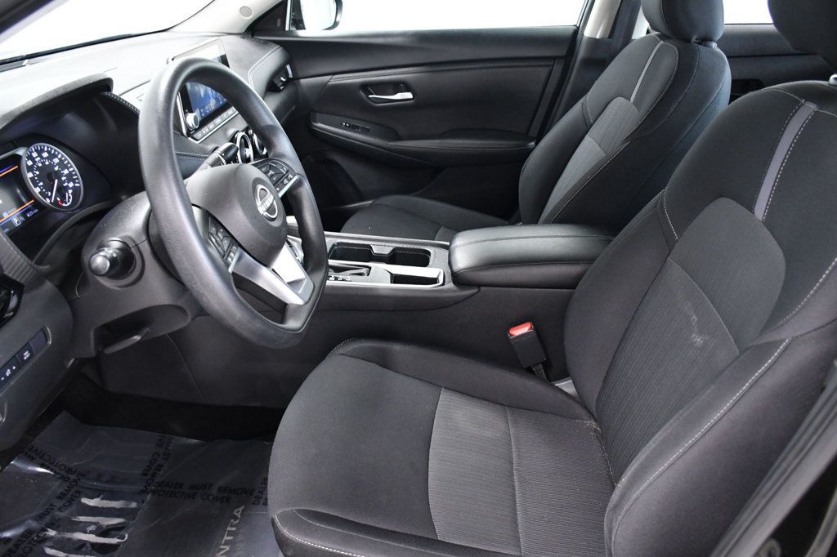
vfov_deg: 47.9
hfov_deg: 67.4
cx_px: 418
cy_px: 278
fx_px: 628
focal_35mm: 27
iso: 2500
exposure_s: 1/100
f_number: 5
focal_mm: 18
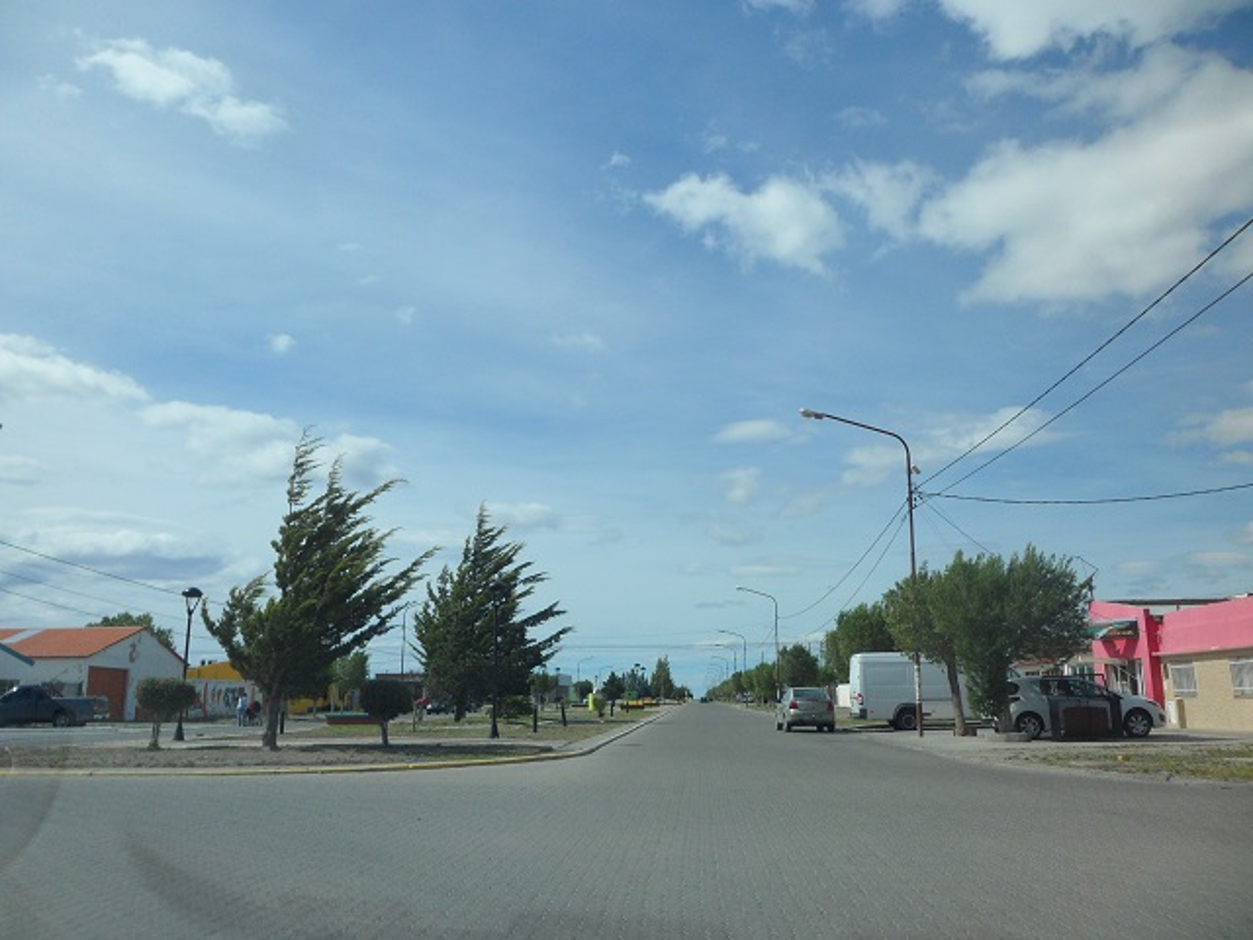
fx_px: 977
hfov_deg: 65.3
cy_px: 470
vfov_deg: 51.4
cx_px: 626
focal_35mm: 27
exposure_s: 1/250
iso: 80
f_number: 8.9
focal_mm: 4.9
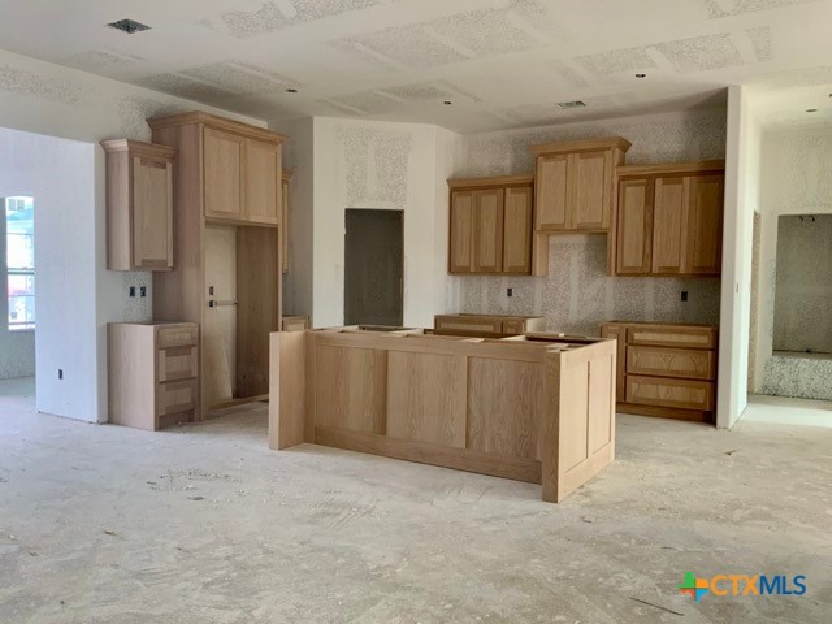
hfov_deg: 61.7
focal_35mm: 29
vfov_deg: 48.2
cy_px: 312
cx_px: 416
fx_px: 697
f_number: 1.8
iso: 64
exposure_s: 1/103
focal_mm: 3
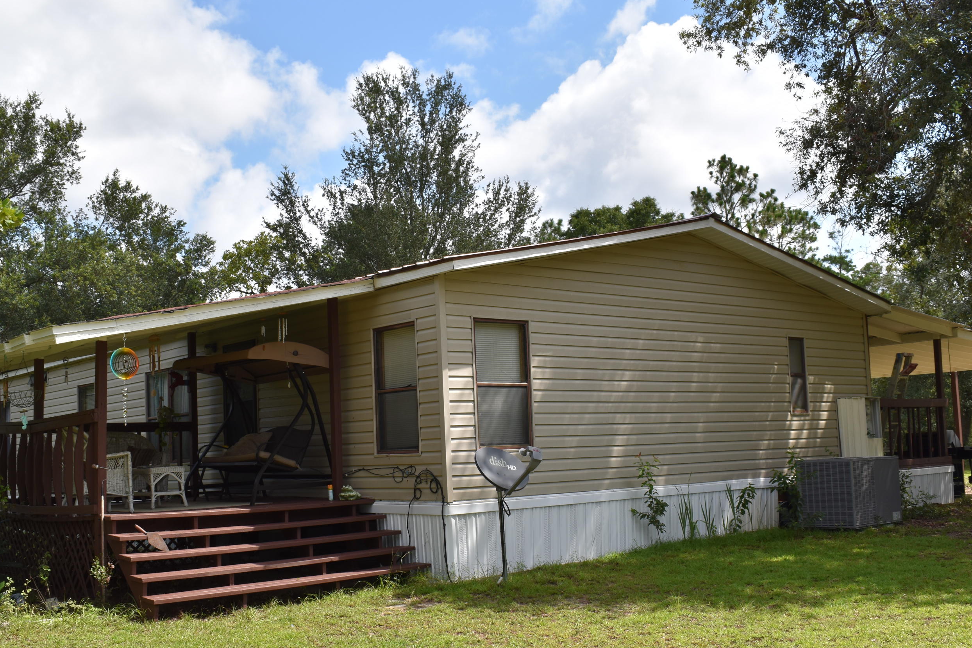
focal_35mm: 42
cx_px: 445
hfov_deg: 46.7
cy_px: 355
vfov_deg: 32.2
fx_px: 1123
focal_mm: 23
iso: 100
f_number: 10
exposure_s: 1/200
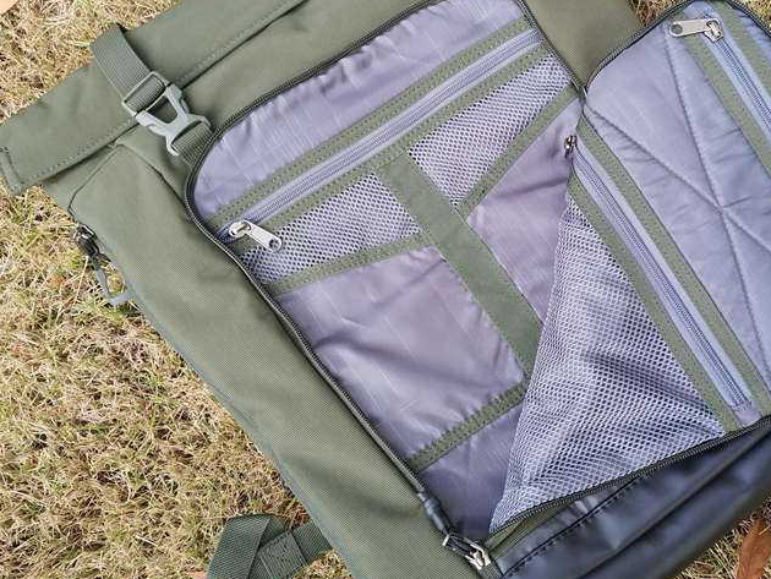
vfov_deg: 28.0
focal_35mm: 52
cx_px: 469
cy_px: 244
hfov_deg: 36.6
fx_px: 1159
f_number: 2
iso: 106
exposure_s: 1/50
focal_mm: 4.5
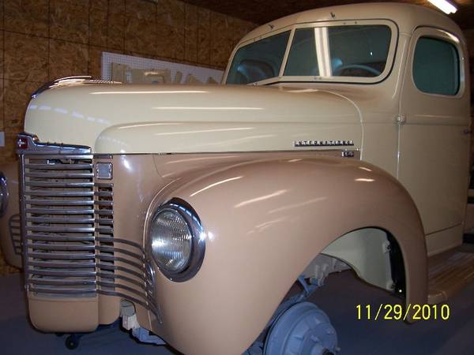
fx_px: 466
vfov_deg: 41.8
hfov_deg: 54.0
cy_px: 178
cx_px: 237
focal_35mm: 34
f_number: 2.7
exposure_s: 1/60
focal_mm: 5.6
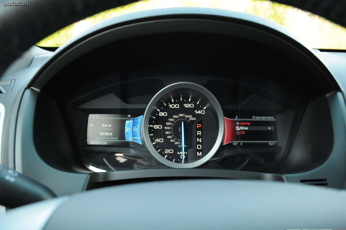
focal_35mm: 27
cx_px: 173
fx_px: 259
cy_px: 115
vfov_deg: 47.8
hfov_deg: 67.4
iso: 2500
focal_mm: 18
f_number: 3.5
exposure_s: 1/320
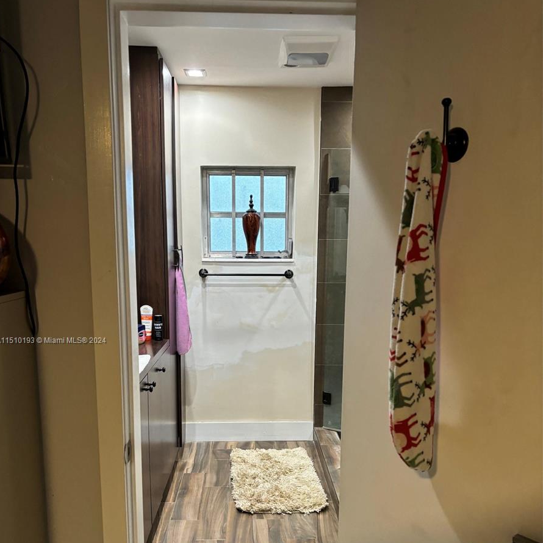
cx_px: 269
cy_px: 341
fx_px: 550
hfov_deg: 52.5
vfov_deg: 52.0
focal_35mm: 31
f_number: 1.6
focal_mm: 5.96
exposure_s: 1/60
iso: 200
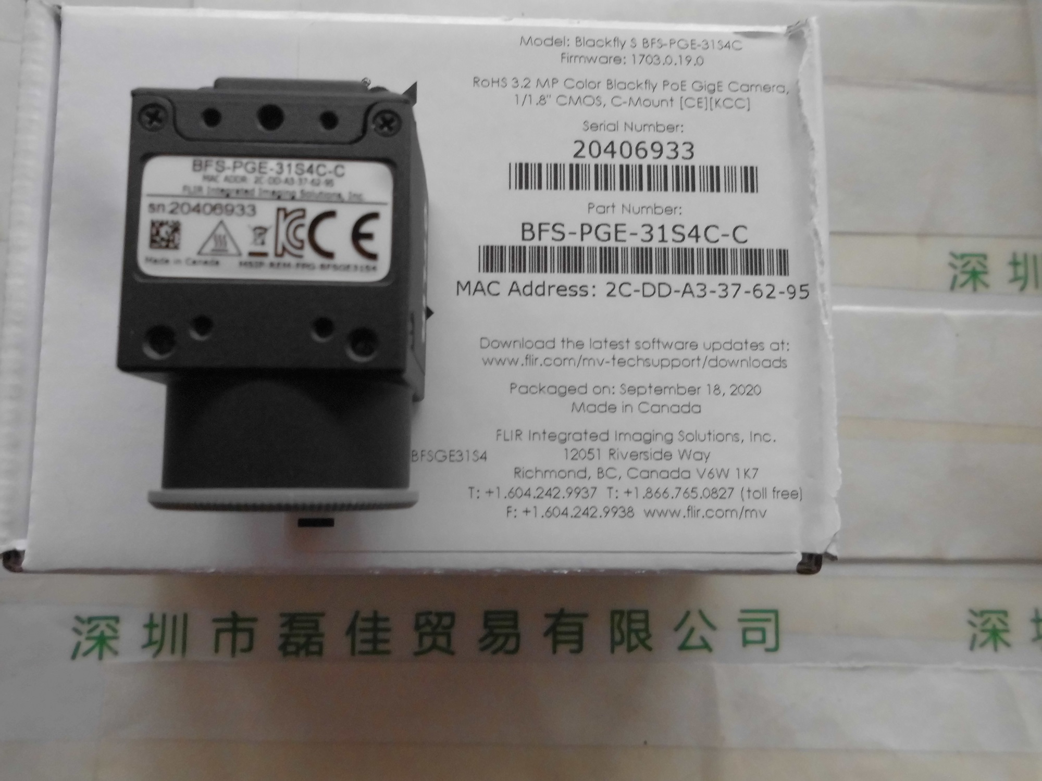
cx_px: 521
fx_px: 783
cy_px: 390
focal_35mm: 26
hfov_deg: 67.3
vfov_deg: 53.1
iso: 200
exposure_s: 1/30
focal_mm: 4.6
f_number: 3.2
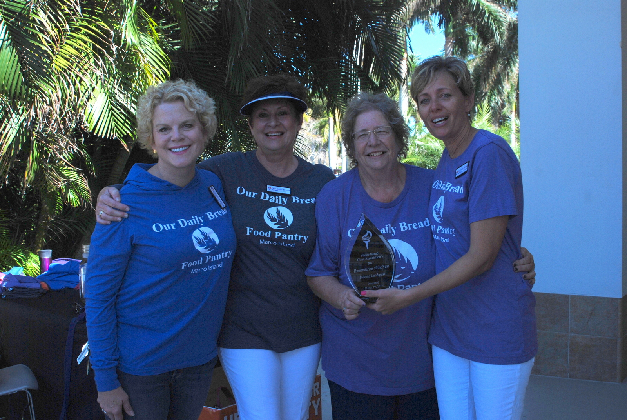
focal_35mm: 42
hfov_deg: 46.3
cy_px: 210
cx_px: 314
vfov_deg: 32.0
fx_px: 732
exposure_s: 1/250
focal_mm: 28
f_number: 8
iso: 100
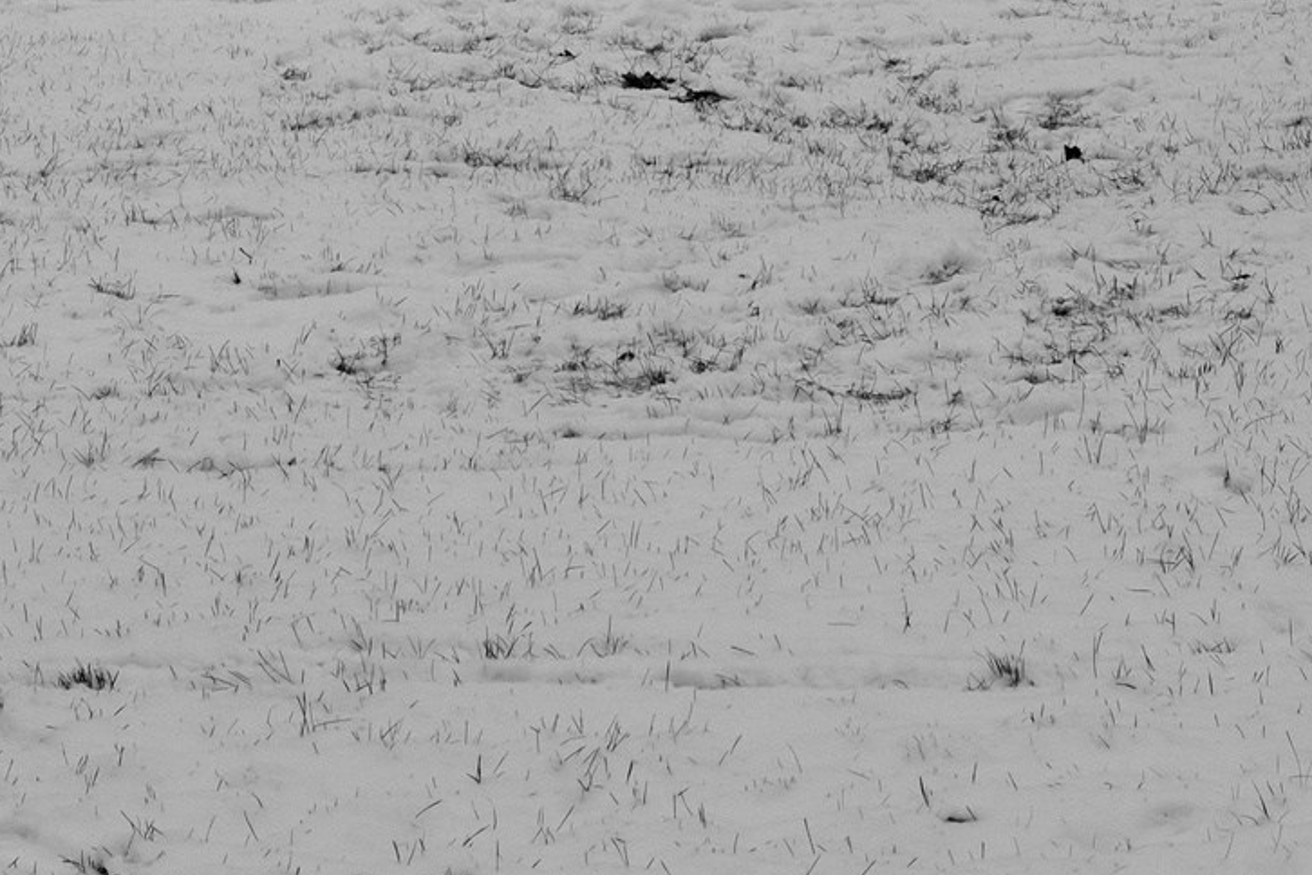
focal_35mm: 187
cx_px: 676
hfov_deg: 11.0
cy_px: -381
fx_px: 6815
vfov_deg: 7.2
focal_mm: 35
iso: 125
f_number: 8
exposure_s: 1/30
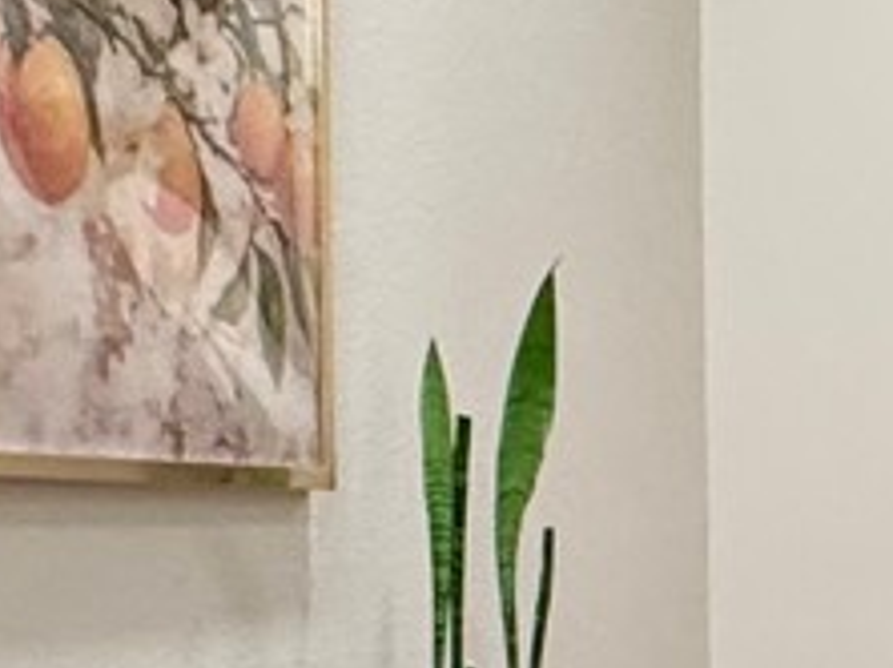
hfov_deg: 16.5
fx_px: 2603
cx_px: 1573
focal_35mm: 101
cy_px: 781
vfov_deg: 14.2
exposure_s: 1/60
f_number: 2.2
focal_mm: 2.22
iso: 250
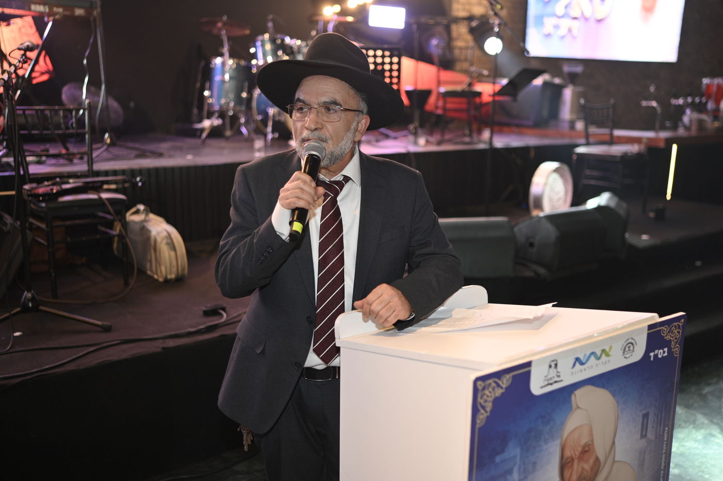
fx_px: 703
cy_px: 240
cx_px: 362
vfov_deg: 37.8
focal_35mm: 35
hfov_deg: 54.5
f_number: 2
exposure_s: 1/200
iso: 500
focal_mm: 35
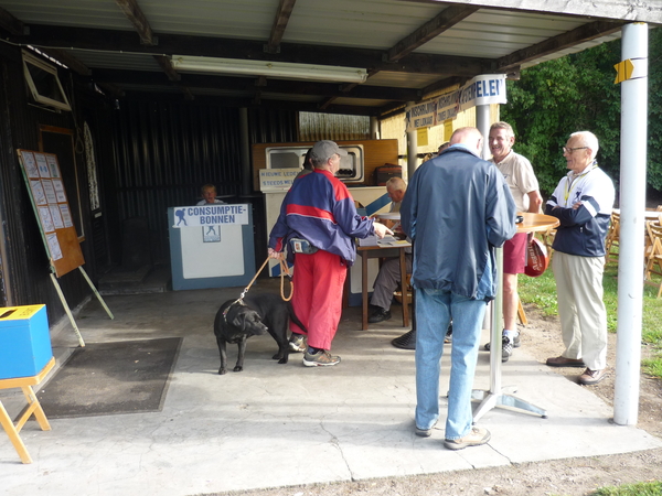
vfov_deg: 42.9
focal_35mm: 33
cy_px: 248
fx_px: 631
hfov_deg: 55.4
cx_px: 331
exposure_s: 1/160
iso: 100
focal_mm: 5.5
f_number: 2.8
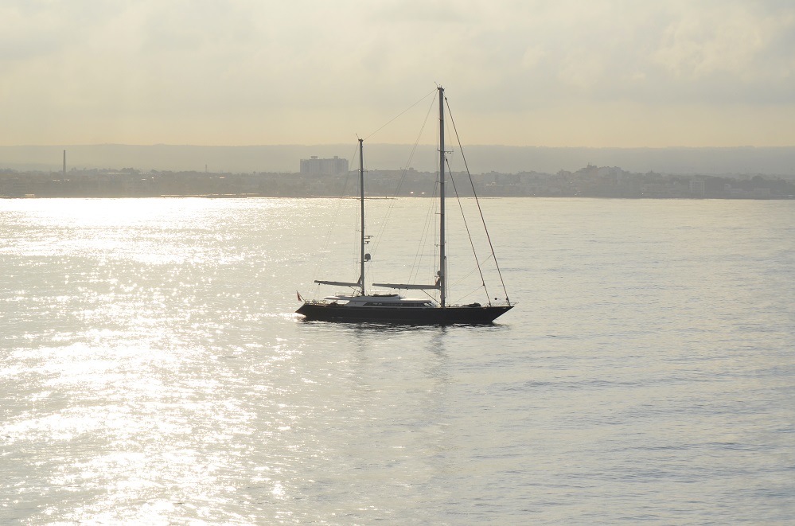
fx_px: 2974
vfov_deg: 10.1
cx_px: 398
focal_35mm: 135
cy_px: 263
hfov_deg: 15.2
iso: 220
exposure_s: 1/2000
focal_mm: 90
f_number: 8
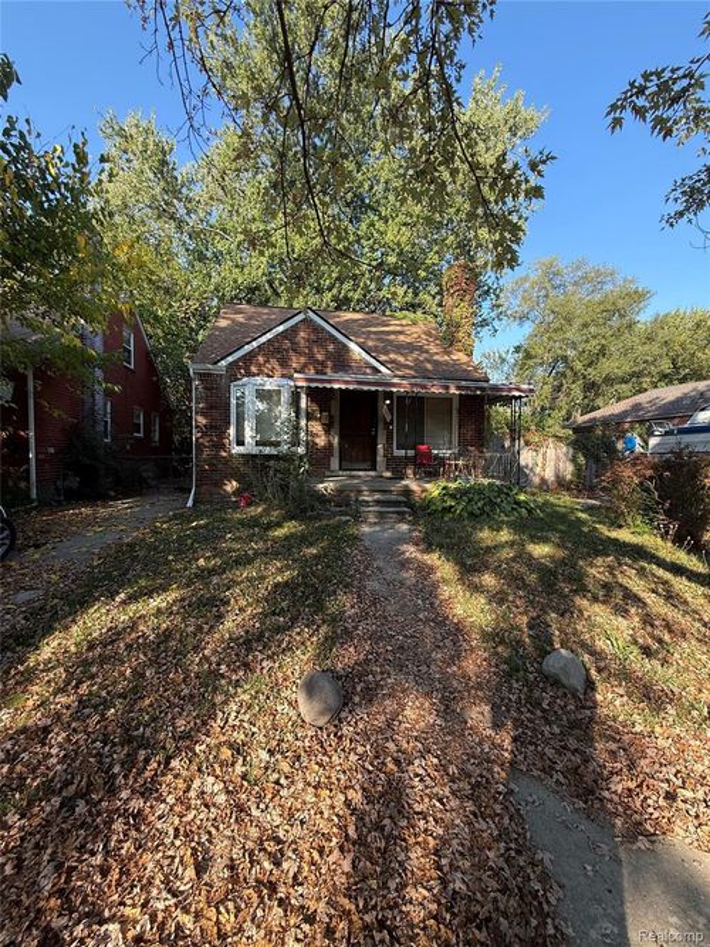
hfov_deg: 85.7
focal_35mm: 14
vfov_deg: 102.1
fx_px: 383
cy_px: 474
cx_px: 355
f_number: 2.2
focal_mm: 2.22
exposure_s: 1/370
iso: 64
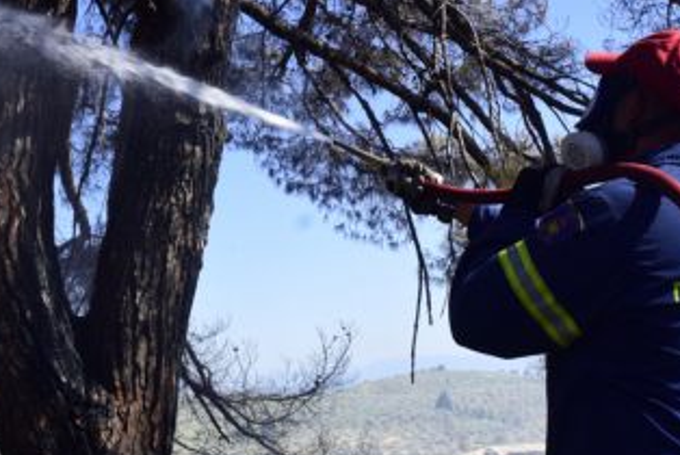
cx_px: 279
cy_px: 114
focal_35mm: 55
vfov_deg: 24.4
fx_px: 1040
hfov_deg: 36.1
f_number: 14
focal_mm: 18
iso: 1000
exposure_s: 1/800
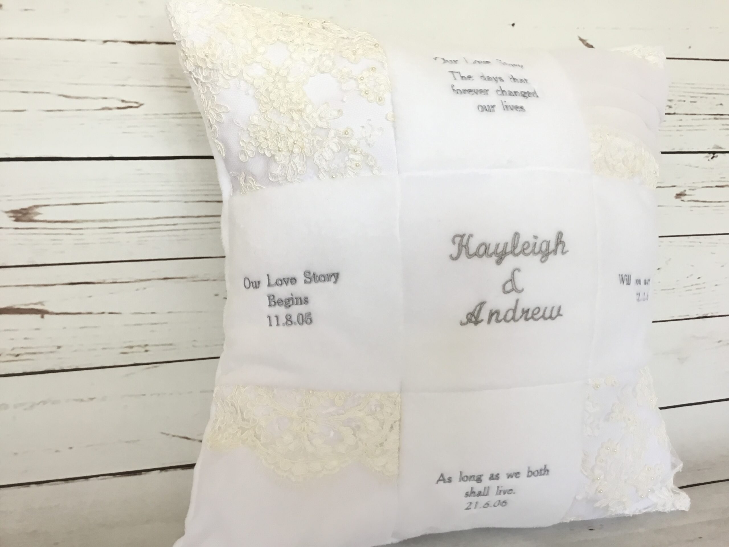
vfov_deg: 45.4
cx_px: 364
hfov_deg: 58.4
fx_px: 653
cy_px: 274
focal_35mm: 31
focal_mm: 3.3
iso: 25
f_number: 2.4
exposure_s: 1/33
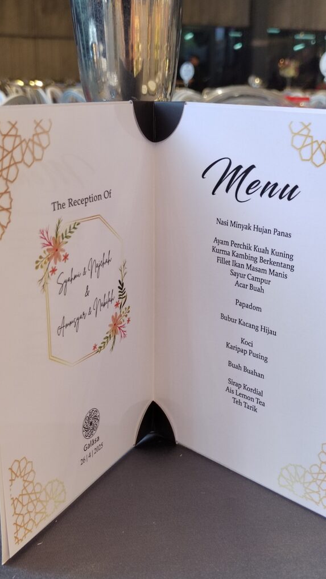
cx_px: 191
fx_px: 707
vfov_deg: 44.6
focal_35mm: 46
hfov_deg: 25.9
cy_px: 289
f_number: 1.9
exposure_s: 1/120
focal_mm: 5.52
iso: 1209
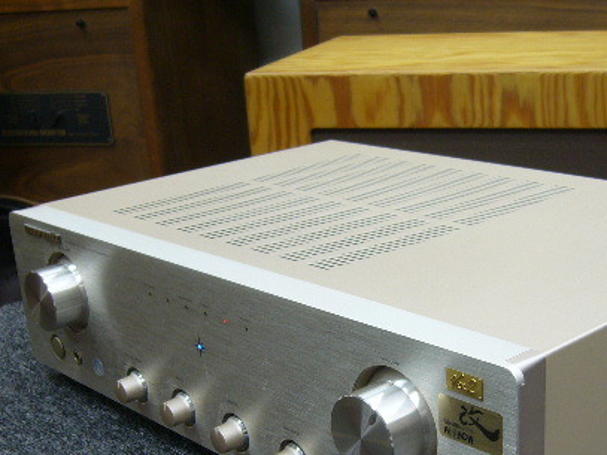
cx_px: 382
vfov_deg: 26.3
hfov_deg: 34.8
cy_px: 330
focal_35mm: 55
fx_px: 964
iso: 100
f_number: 2.8
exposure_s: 1/15
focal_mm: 5.8
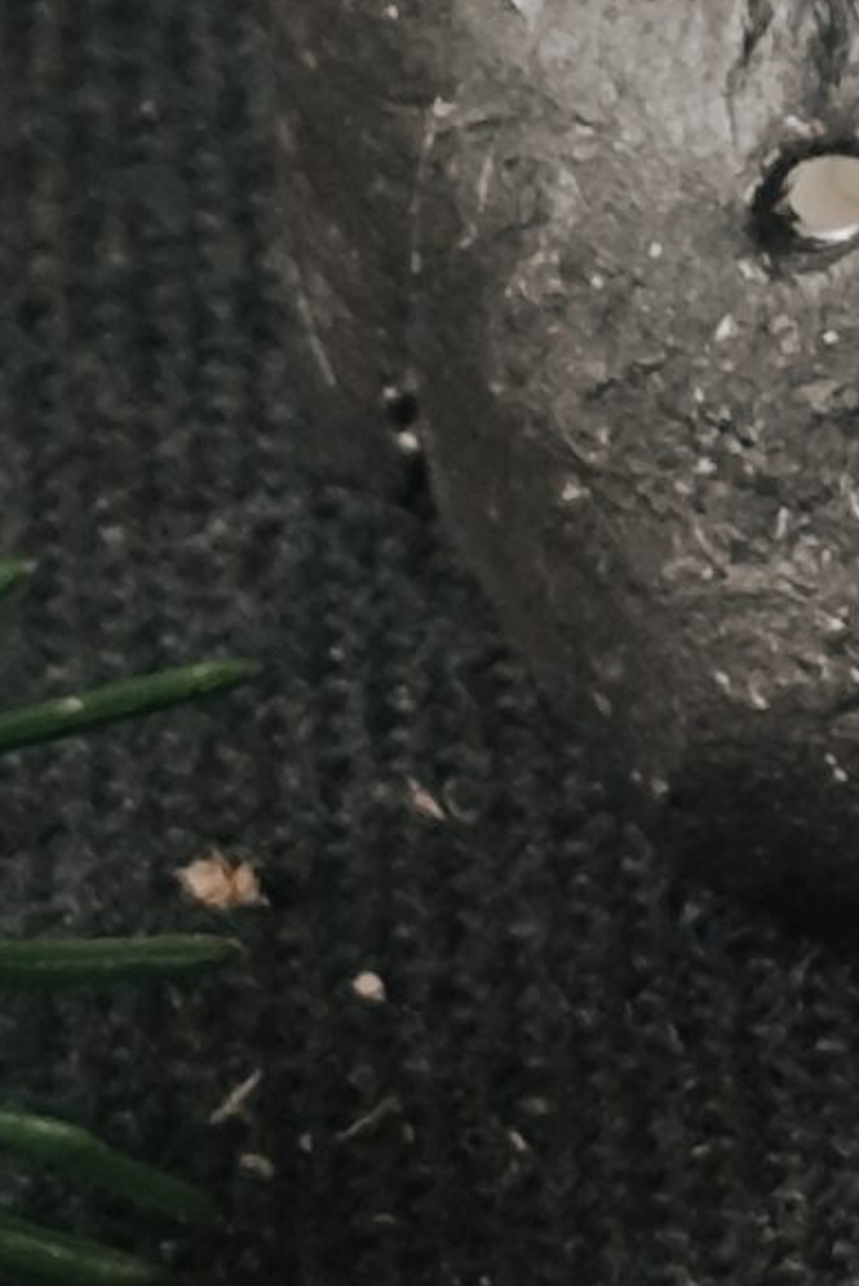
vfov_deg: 4.8
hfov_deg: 3.2
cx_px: 1178
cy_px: -1043
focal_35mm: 426
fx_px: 15228
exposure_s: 1/25
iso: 500
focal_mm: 6.19
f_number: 1.65
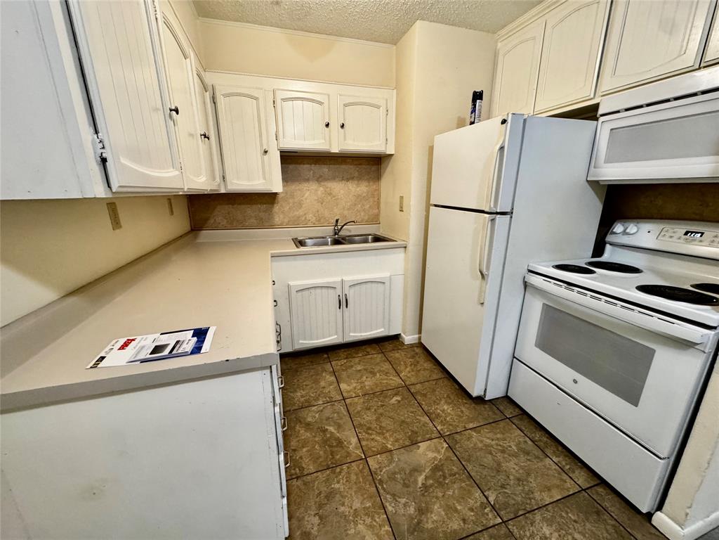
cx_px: 360
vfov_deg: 85.7
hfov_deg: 102.1
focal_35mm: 14
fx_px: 291
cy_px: 270
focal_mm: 2.22
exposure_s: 1/60
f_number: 2.2
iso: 320
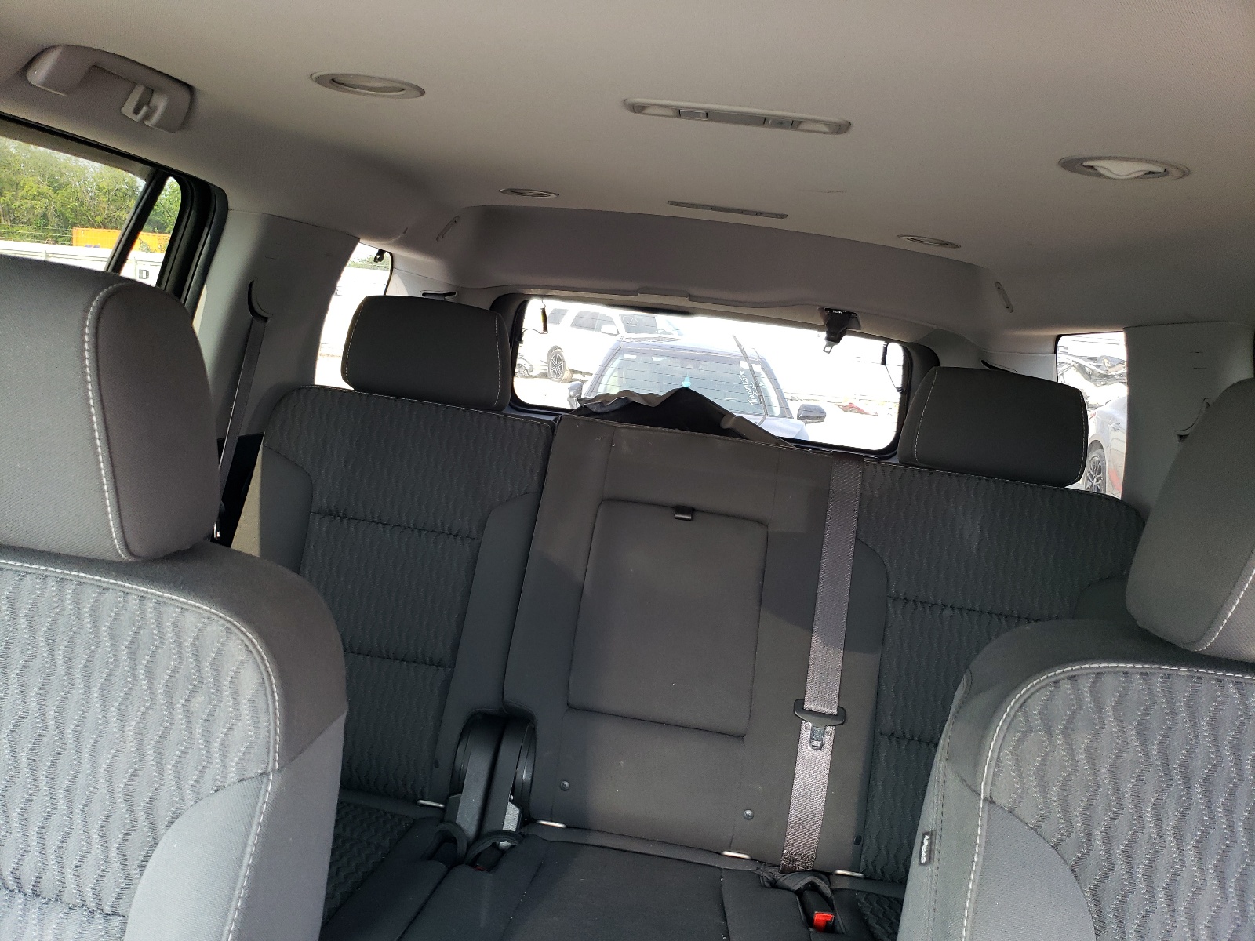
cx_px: 628
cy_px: 470
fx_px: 943
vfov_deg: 53.1
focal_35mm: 26
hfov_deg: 67.3
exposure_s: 1/120
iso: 90
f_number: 1.5
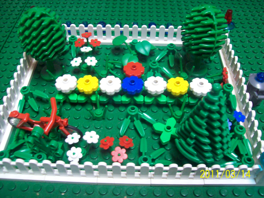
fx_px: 275
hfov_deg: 51.4
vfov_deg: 39.7
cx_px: 132
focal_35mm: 36
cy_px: 99
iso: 160
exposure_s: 1/10.6
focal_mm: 6
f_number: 2.7
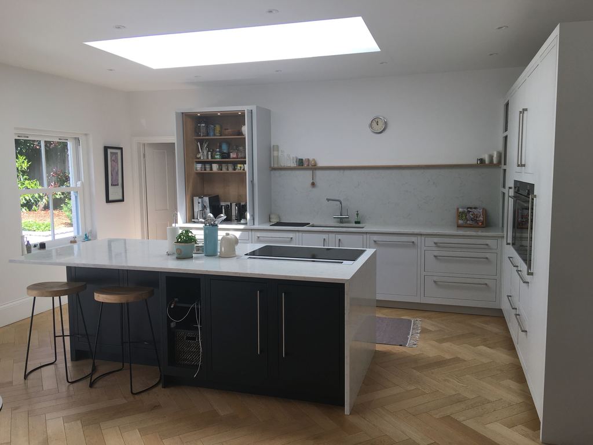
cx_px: 296
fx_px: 497
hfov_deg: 61.7
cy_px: 222
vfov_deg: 48.2
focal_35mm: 29
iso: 25
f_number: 2.2
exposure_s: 1/212
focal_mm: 4.15
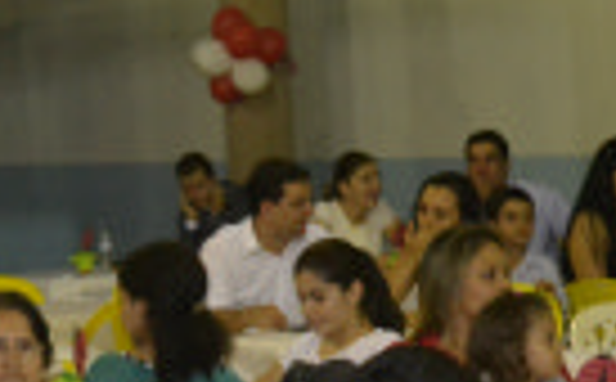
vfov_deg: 7.2
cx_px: 108
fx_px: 2999
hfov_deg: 11.7
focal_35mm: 179
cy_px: 452
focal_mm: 32
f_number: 4.2
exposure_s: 1/60
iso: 3200
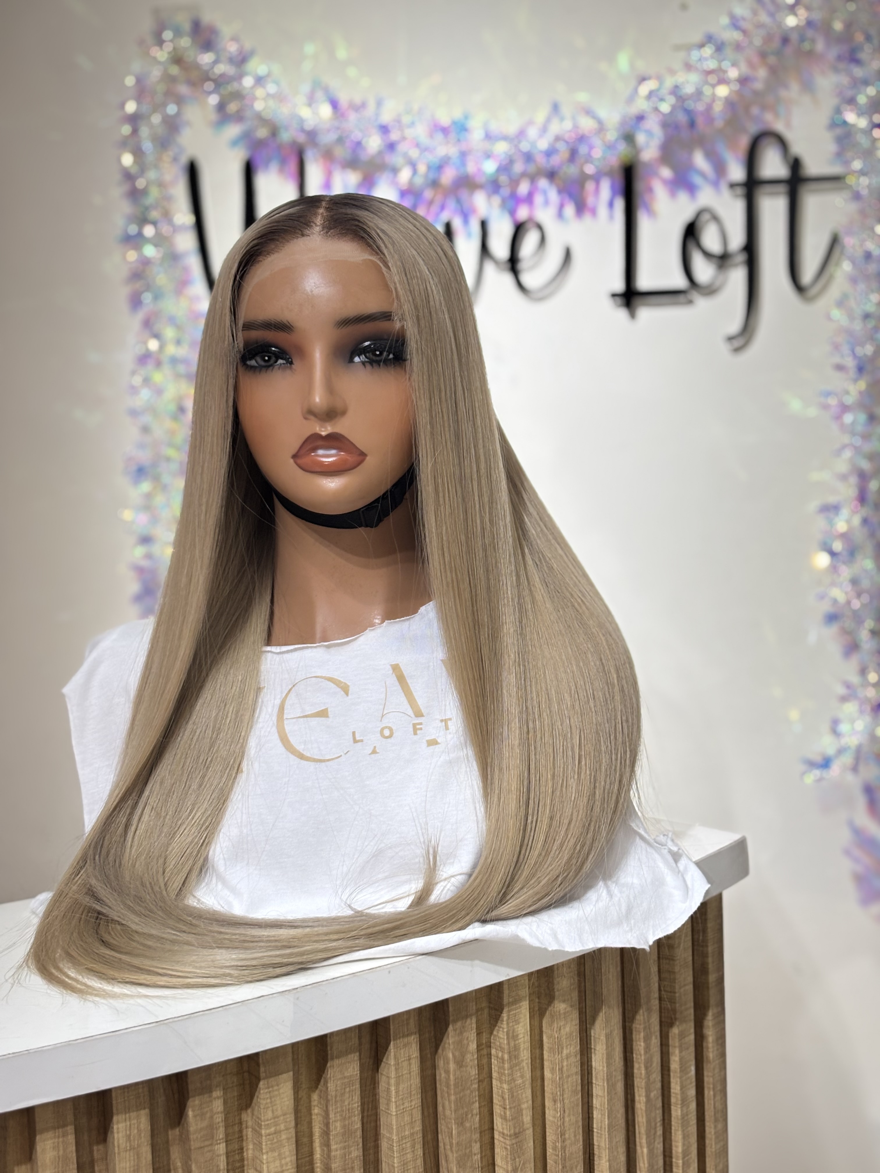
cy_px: 586
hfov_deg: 28.0
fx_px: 1763
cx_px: 440
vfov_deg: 36.8
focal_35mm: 52
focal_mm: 5.96
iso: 50
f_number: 1.6
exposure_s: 1/100
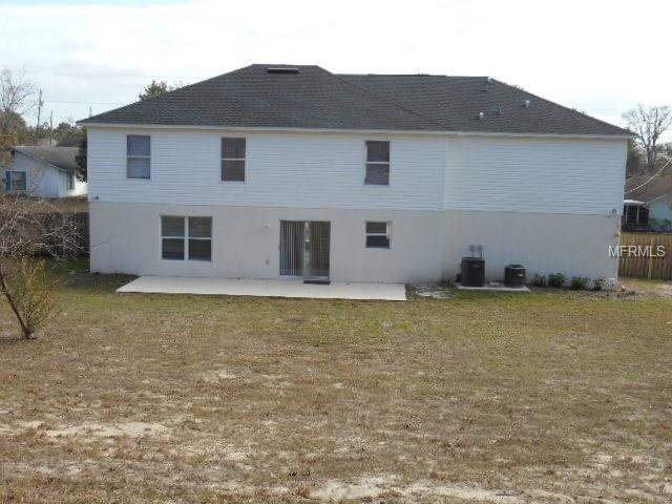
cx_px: 336
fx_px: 854
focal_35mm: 44
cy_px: 252
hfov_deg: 42.9
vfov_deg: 32.9
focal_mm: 7.9
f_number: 4.7
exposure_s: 1/250
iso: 80
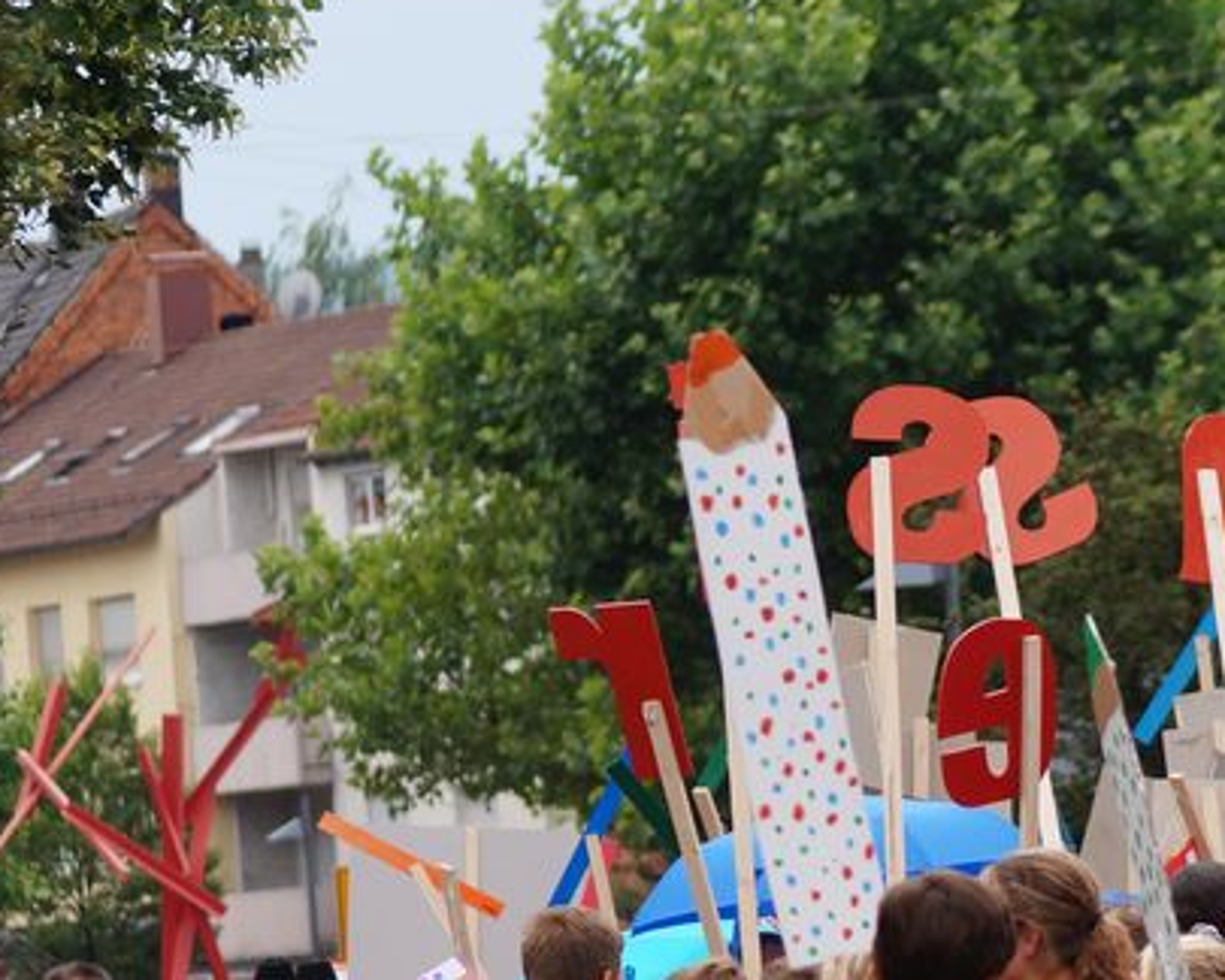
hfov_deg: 4.2
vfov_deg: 3.4
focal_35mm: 462
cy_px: 606
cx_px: 950
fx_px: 16750
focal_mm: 130
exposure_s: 1/250
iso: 100
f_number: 4.5
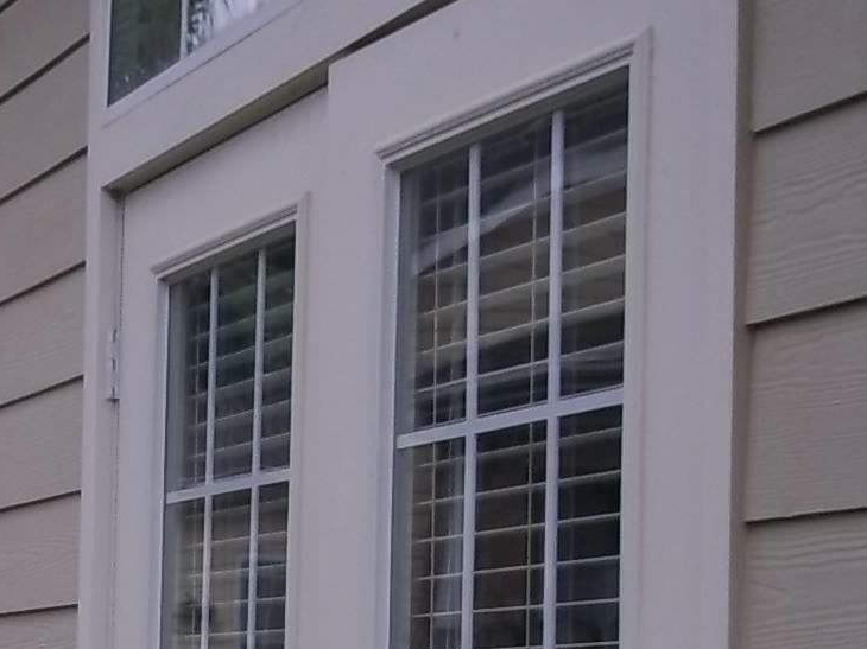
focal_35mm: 101
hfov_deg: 19.0
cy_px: 740
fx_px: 2529
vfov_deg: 14.3
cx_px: 53
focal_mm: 6.5
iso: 80
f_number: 3.1
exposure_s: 1/320
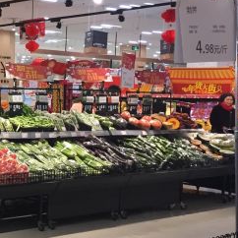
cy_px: 104
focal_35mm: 74
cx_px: -81
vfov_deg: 23.3
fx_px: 576
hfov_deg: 21.0
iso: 40
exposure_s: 1/30
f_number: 2.2
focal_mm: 4.15
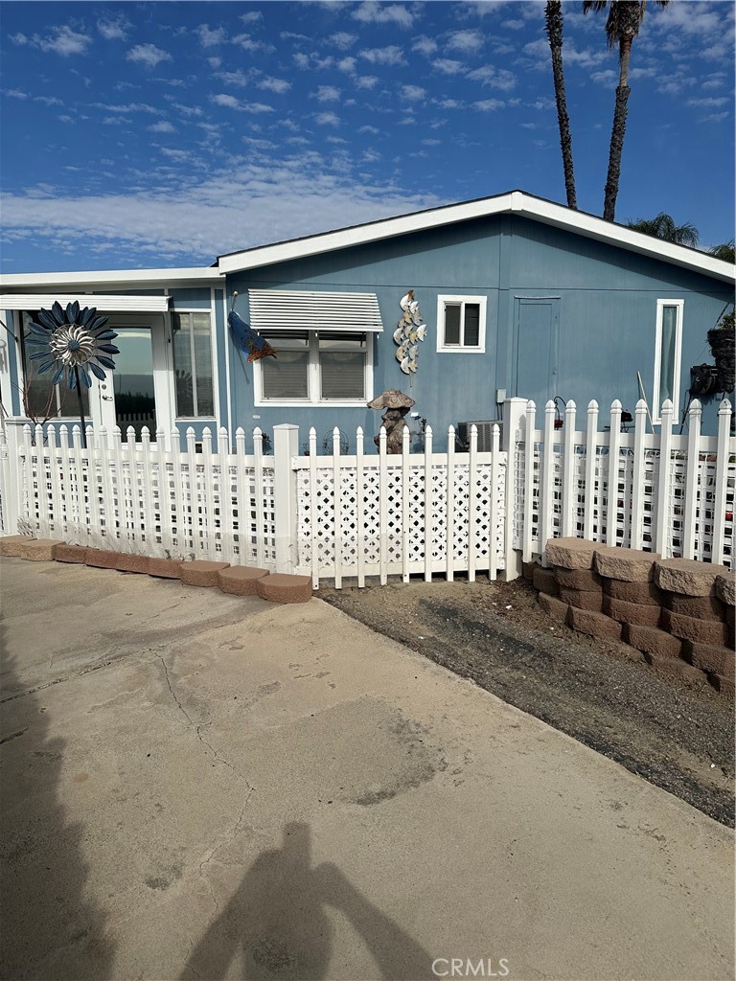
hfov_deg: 56.8
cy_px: 490
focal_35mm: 24
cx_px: 368
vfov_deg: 71.6
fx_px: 680
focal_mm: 6.86
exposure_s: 1/12048
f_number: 1.78
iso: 80
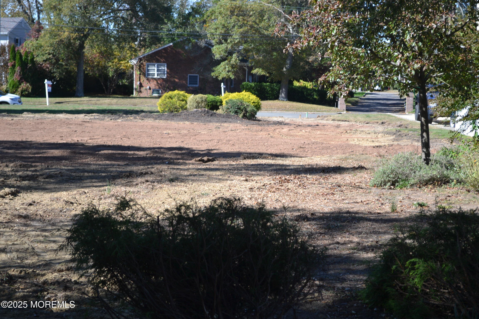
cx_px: 240
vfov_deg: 17.5
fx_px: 1038
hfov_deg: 26.0
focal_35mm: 78
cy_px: 160
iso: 100
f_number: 5.6
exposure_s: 1/125
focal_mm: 52
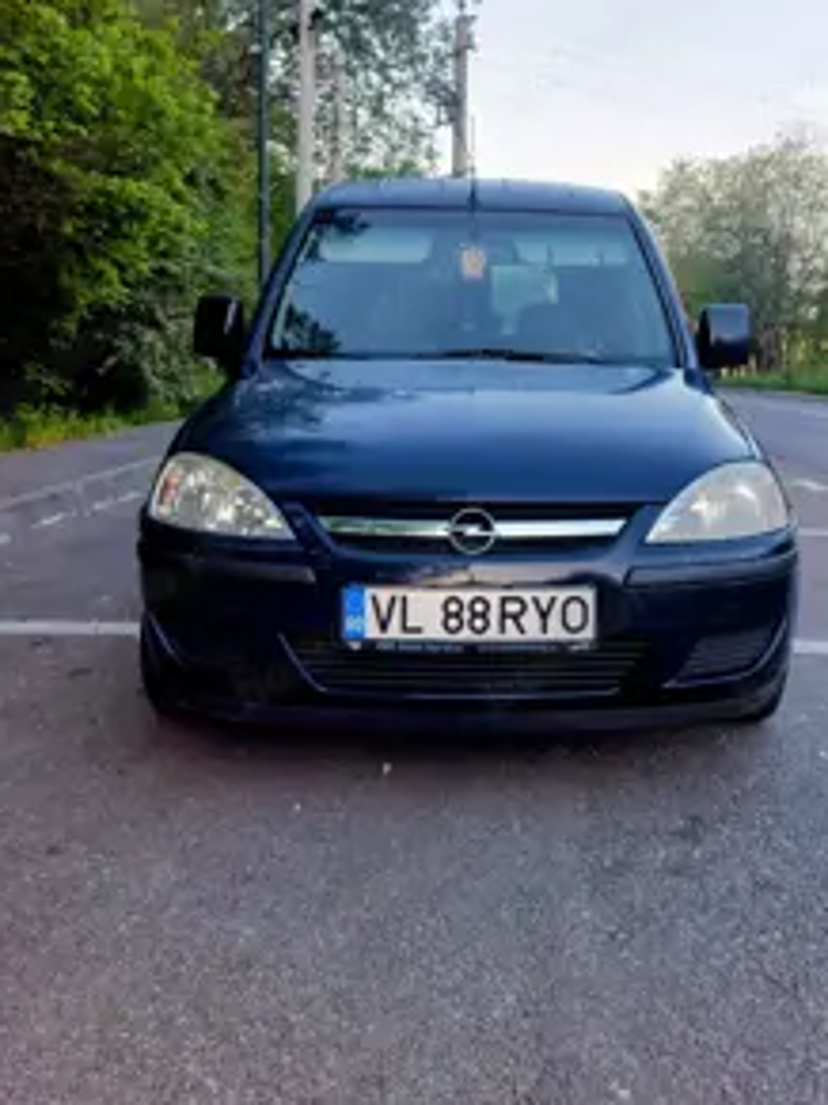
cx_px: 505
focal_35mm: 33
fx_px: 1053
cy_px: 395
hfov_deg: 42.7
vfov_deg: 54.6
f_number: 1.8
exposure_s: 1/156
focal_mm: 5.23
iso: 25
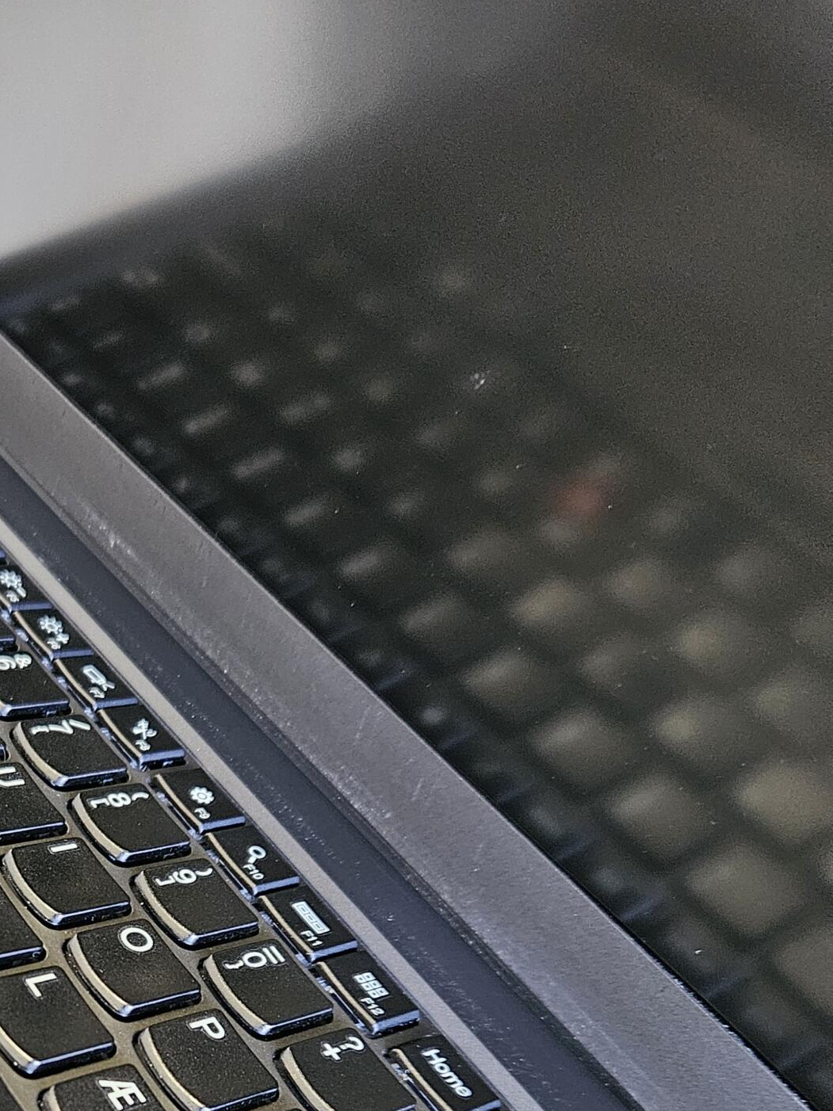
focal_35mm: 42
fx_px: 1348
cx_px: 75
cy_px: 972
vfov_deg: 41.7
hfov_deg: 32.5
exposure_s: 1/25
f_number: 1.8
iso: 500
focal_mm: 5.4
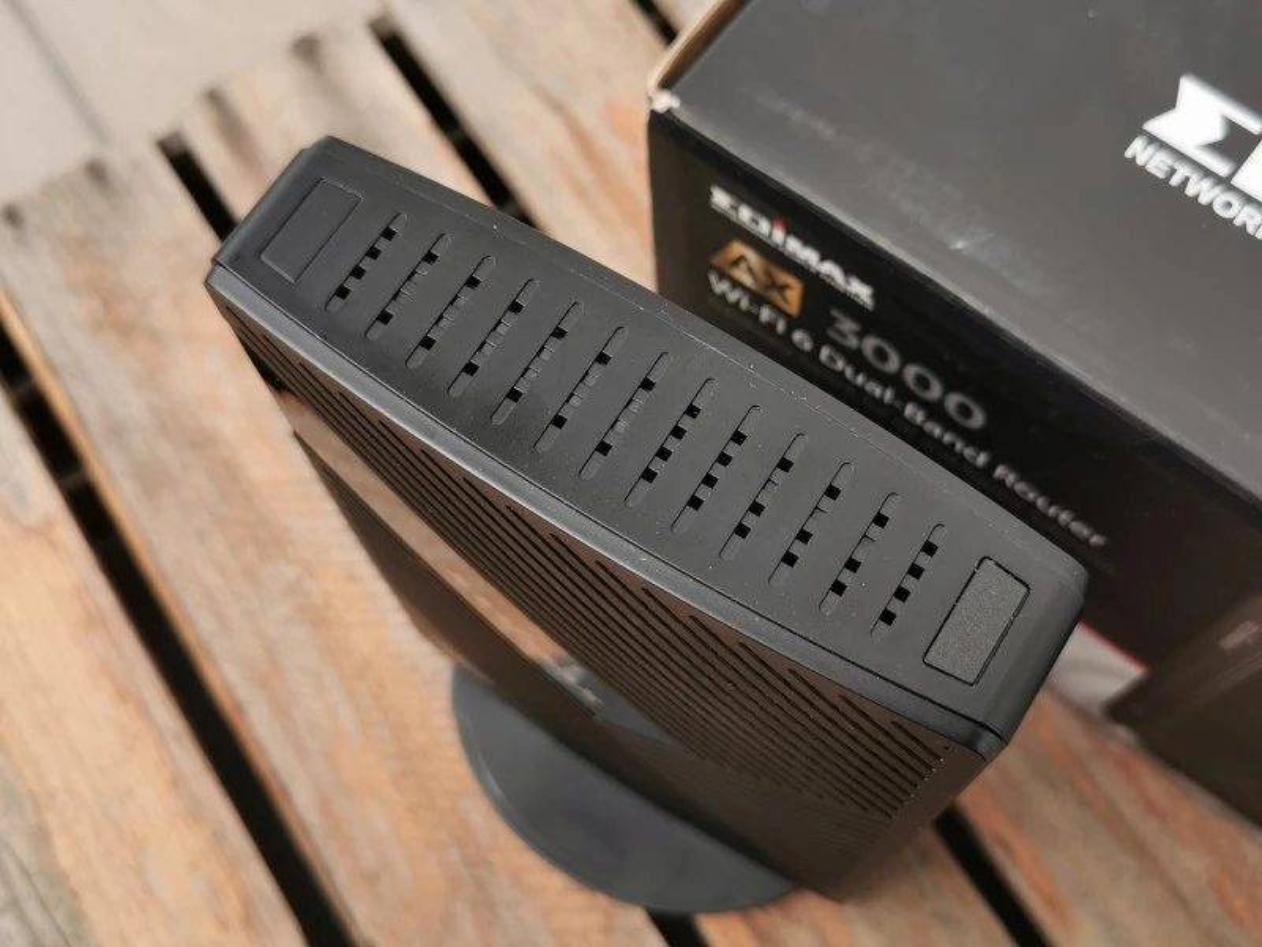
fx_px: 1531
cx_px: 631
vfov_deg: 34.3
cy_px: 474
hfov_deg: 44.8
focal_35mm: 42
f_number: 1.6
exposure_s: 1/203
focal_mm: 5.56
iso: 50
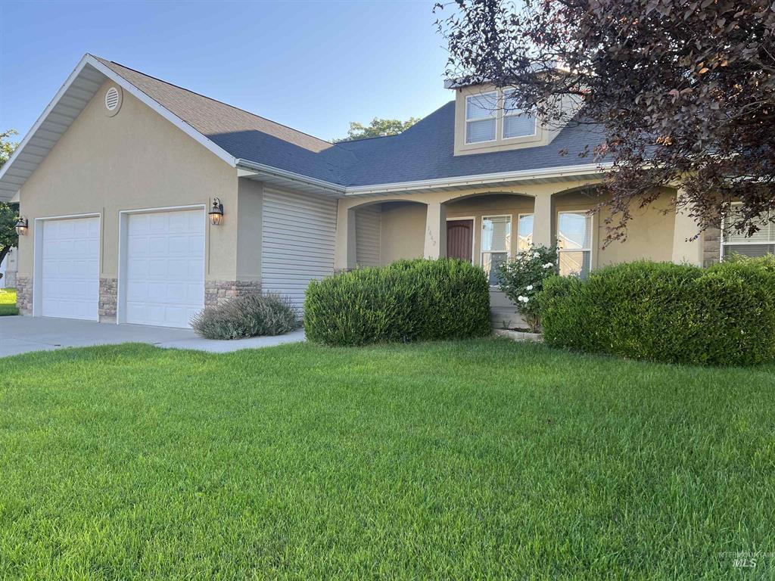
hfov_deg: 67.3
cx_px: 388
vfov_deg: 53.1
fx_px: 582
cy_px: 290
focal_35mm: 26
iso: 50
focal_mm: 5.7
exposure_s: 1/518
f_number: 1.5
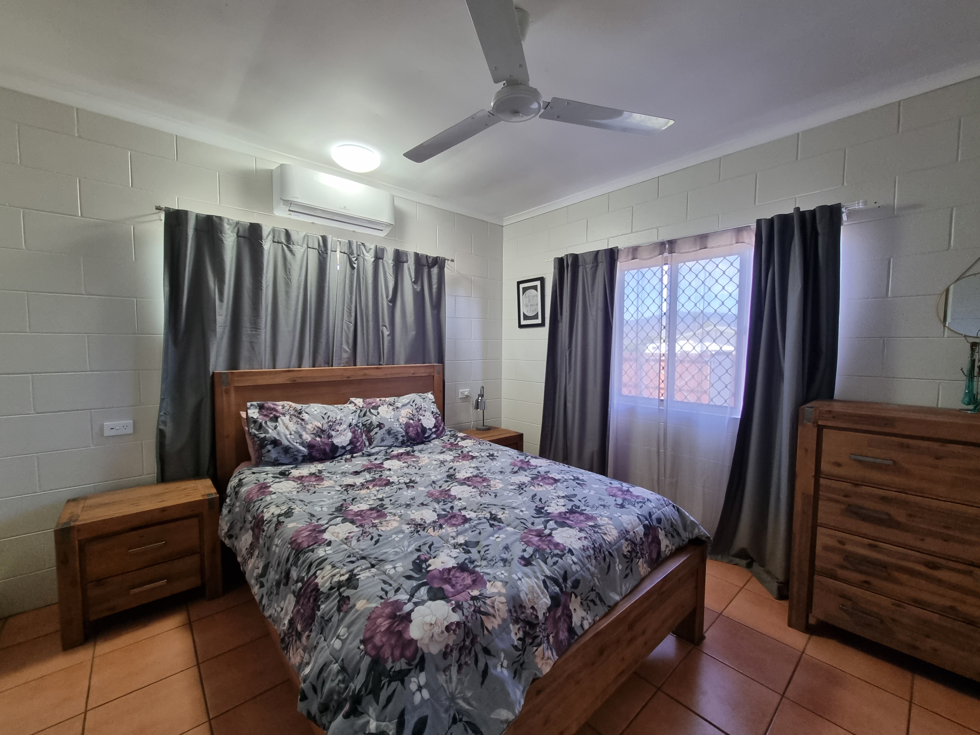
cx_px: 490
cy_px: 368
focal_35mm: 13
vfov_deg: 89.9
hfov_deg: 106.2
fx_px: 368
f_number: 2.2
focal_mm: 2.2
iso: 200
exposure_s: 1/50
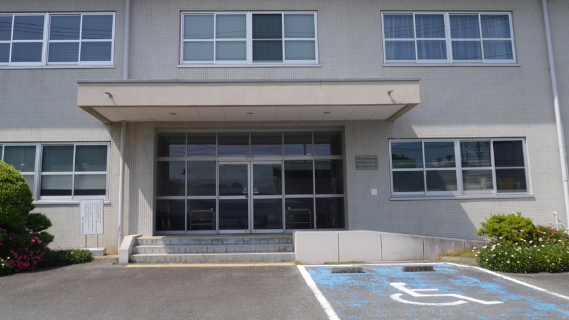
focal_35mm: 35
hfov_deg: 56.6
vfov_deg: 33.5
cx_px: 266
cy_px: 111
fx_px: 528
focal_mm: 14
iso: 160
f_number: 7.1
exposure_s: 1/500
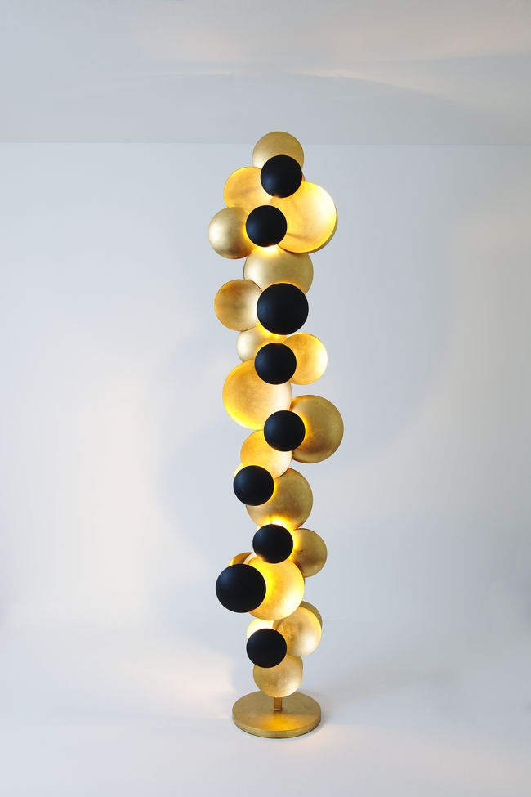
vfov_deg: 54.4
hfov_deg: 37.9
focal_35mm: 35
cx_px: 266
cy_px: 398
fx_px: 774
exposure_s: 1/6
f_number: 9
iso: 100
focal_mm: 35
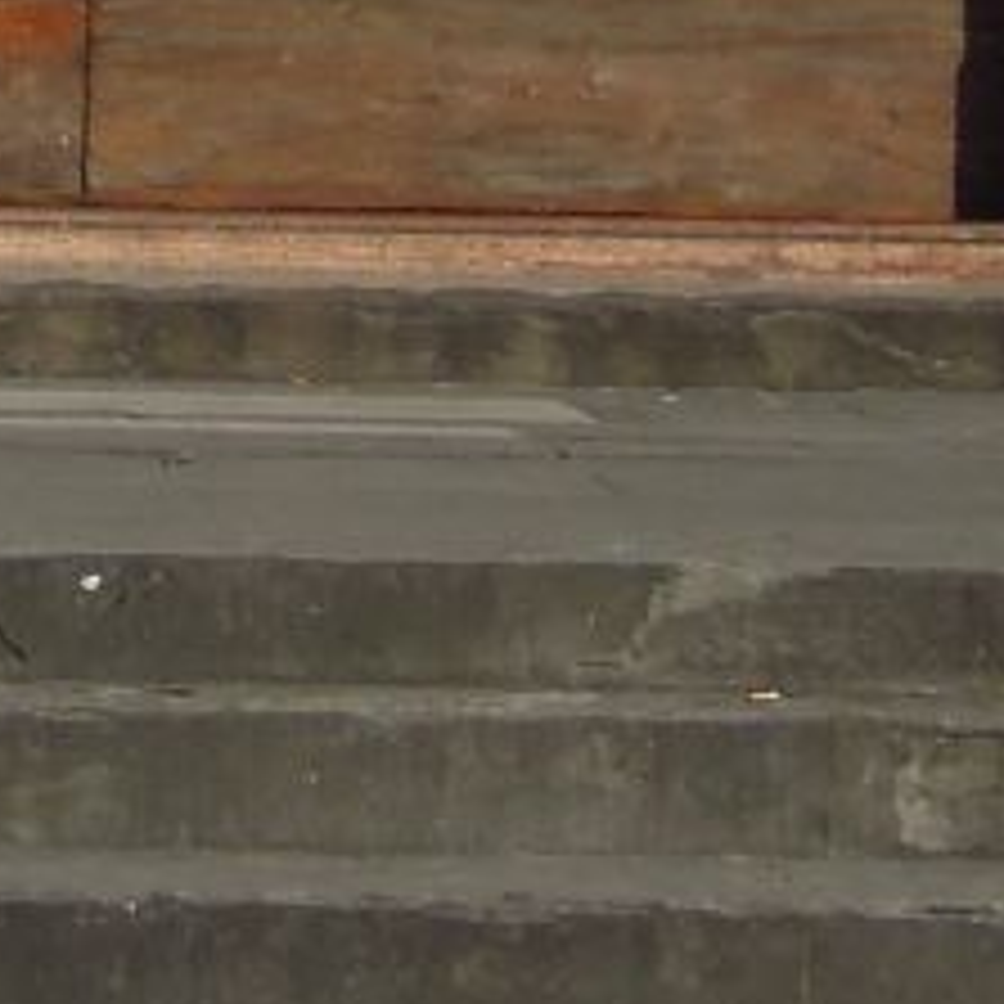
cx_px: -504
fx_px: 9746
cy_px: -1799
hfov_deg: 5.8
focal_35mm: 297
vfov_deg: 5.6
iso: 160
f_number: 5.6
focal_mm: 9.9
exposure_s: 1/1250
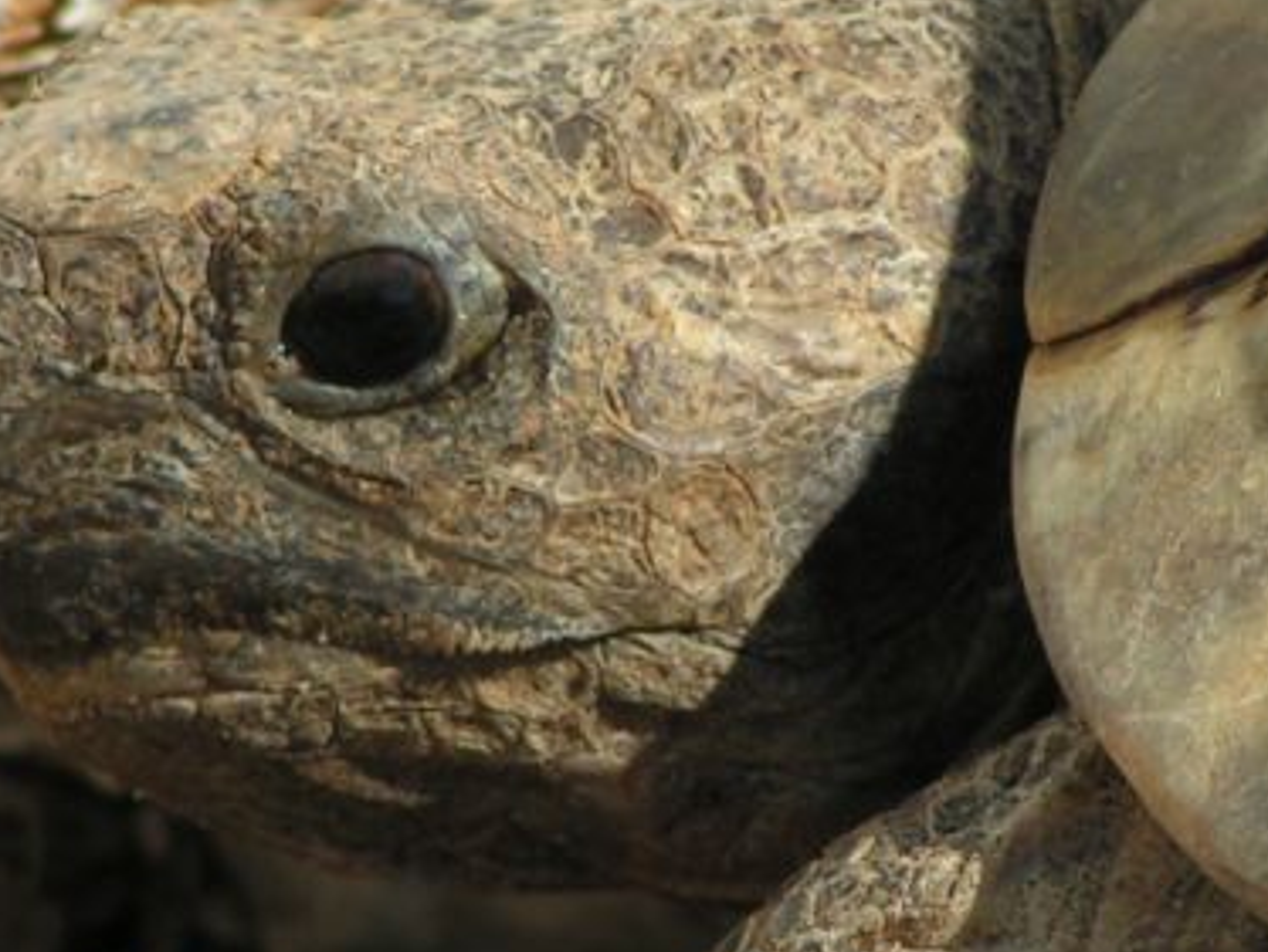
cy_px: 401
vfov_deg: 1.9
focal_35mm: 784
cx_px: 678
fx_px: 28737
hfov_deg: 2.5
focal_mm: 49.8
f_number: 3.5
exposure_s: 1/1000
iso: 50
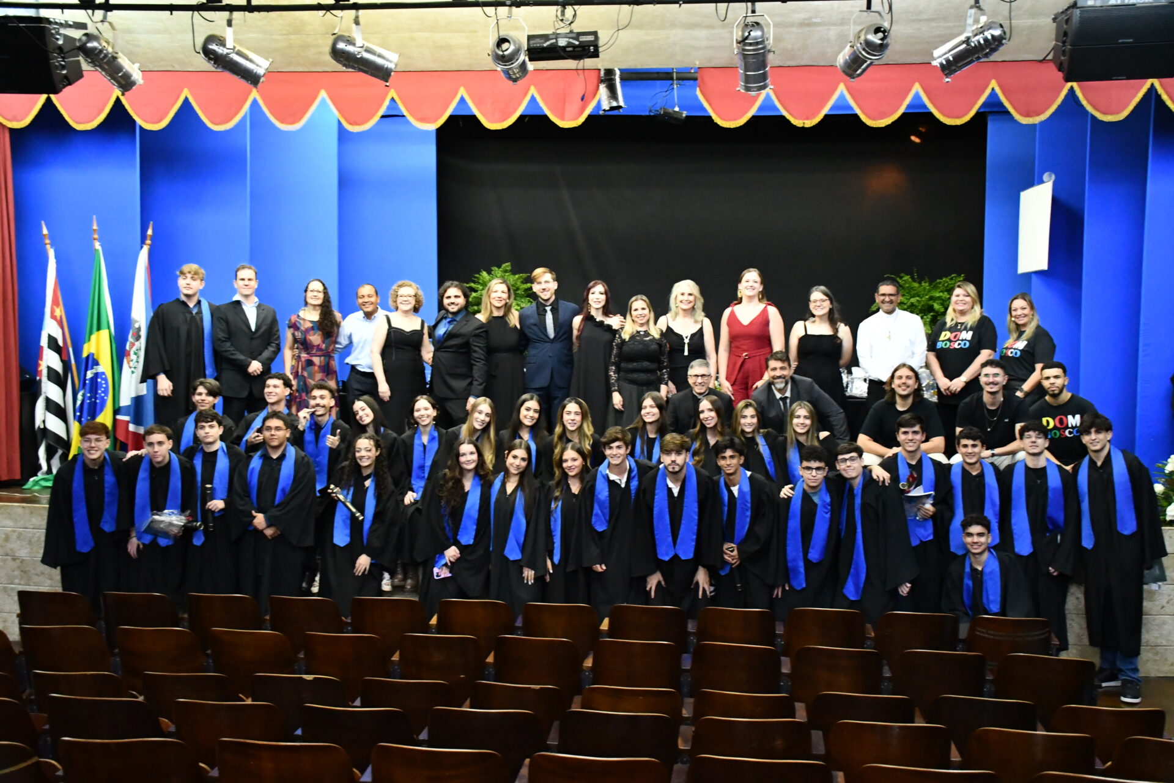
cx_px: 587
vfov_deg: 34.2
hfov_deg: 49.6
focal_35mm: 39
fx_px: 1272
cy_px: 392
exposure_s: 1/60
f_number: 3.8
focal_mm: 26
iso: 5600
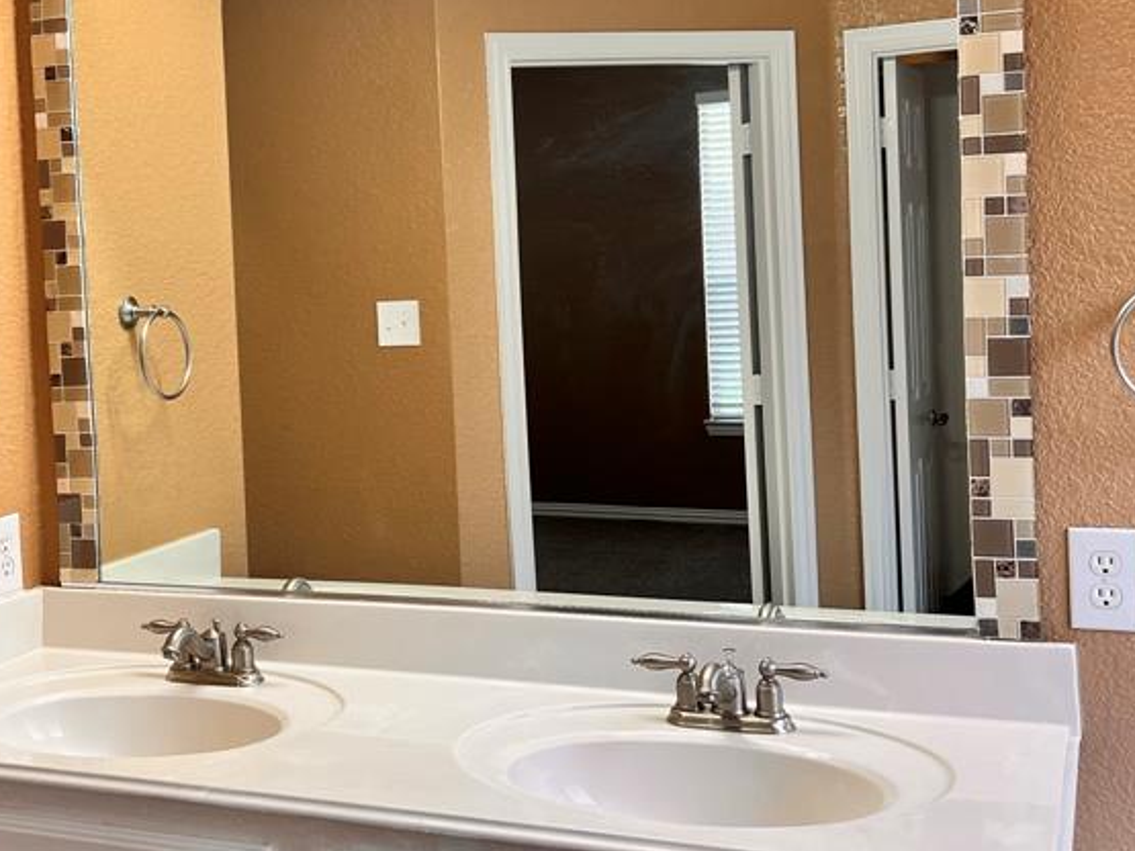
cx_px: 360
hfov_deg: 39.1
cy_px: 311
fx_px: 1573
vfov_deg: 30.1
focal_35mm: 48
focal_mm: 5.7
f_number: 1.5
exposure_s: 1/143
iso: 64
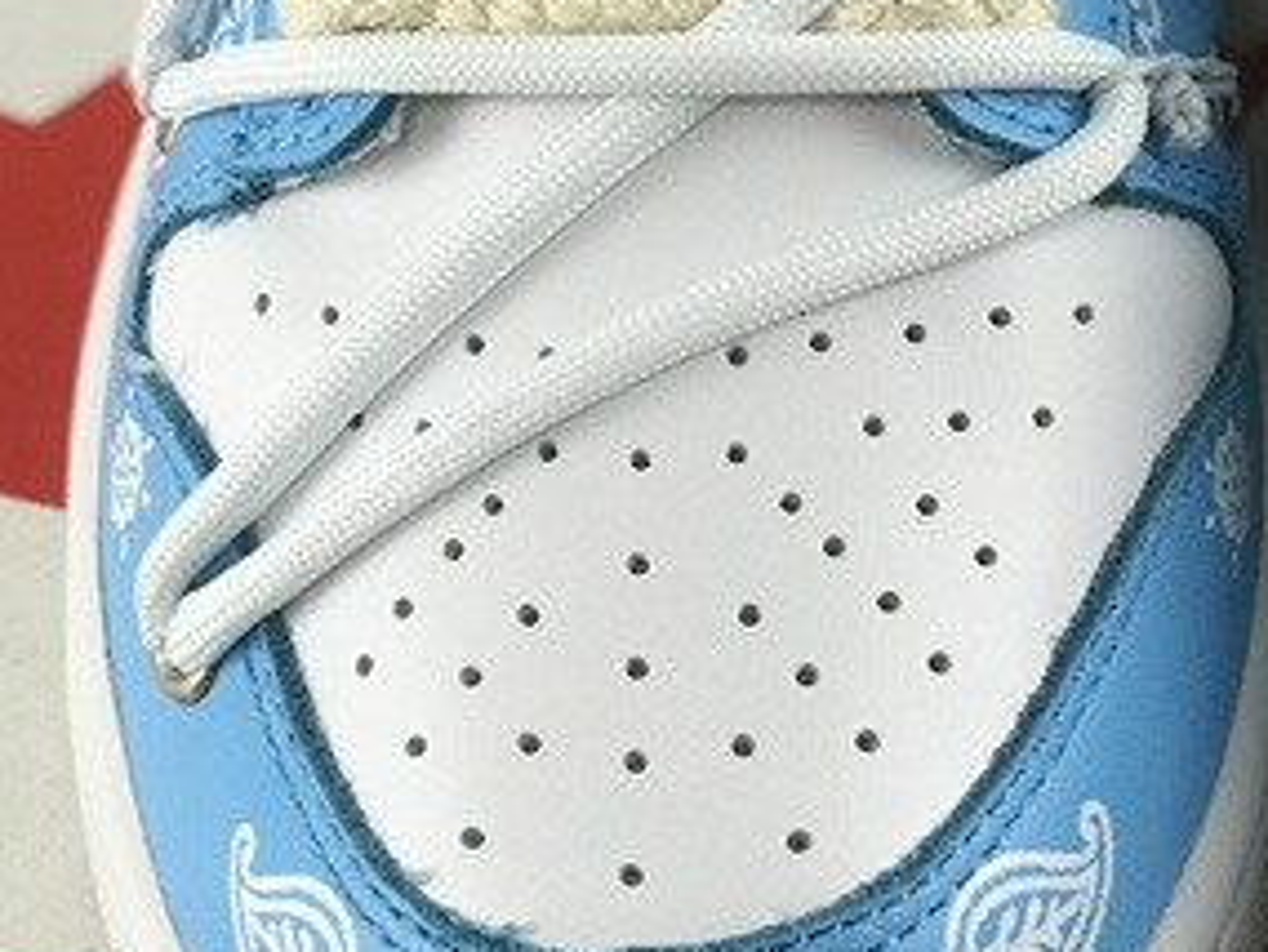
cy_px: 607
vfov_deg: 10.0
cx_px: 1326
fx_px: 5424
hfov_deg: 13.1
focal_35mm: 148
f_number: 2.8
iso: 64
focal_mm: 6.6
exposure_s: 1/50
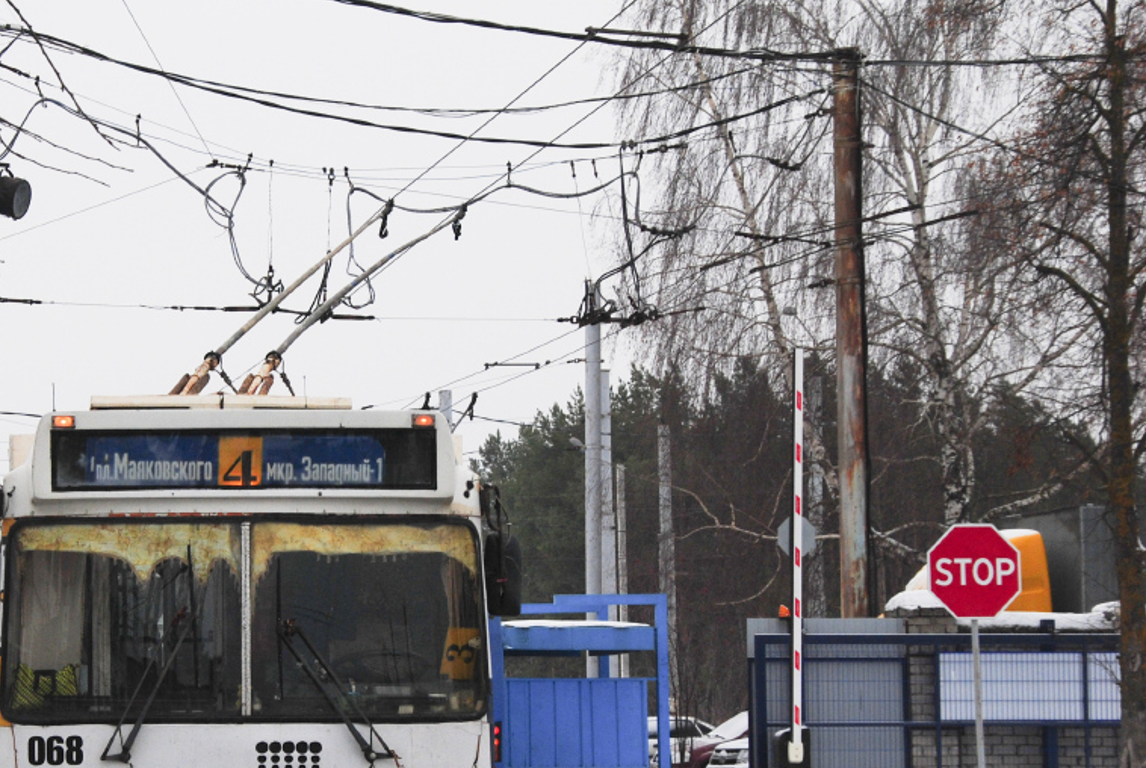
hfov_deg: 19.0
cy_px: 504
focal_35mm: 107
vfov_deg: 12.9
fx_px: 3405
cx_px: 257
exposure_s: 1/100
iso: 200
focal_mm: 45
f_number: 10
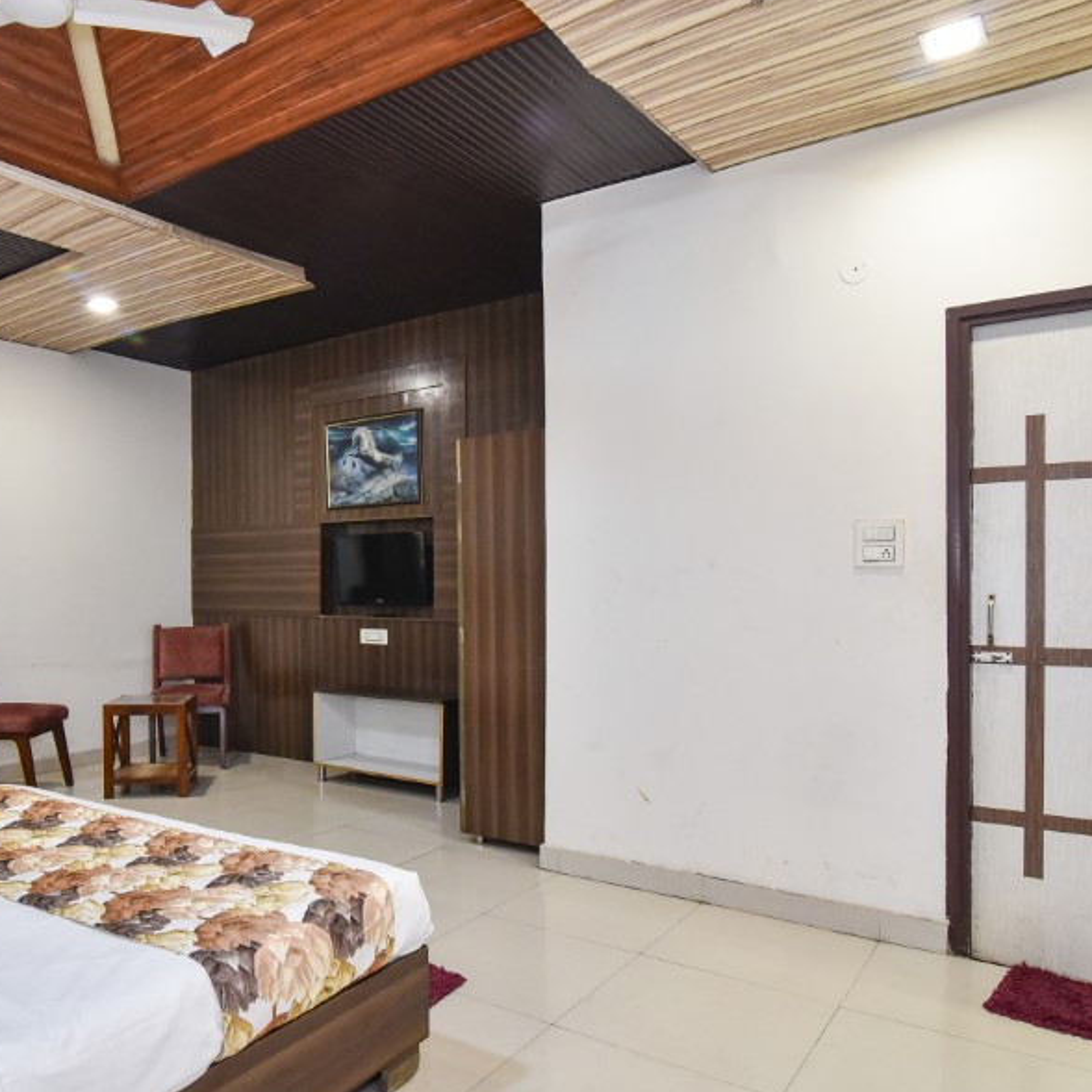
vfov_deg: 62.9
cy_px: 581
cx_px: 383
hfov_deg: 61.7
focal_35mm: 25
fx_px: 892
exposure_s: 1/50
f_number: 7.1
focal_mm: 16
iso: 2000
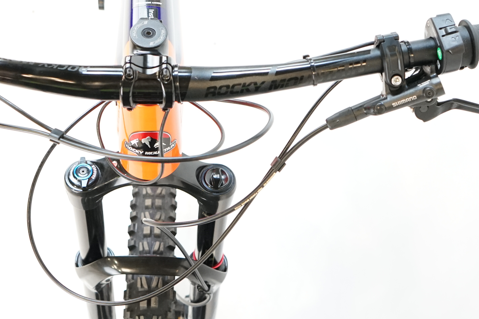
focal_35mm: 59
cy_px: 80
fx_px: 785
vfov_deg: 22.8
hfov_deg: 33.6
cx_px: 156
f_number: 4.5
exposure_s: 1/200
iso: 2500
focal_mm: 28
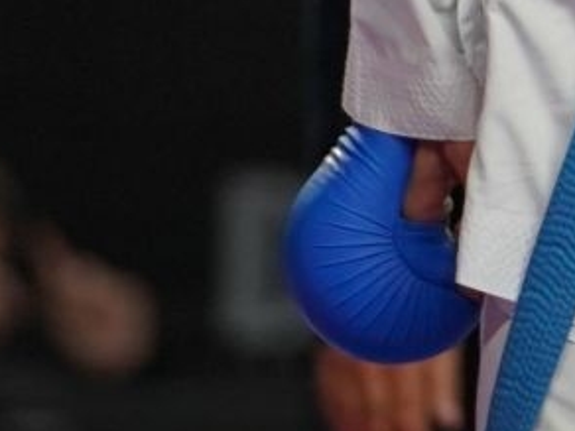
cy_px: -535
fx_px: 25082
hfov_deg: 1.3
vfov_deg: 1.0
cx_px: 841
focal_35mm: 1510
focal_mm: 170
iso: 1000
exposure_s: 1/1000
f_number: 2.8
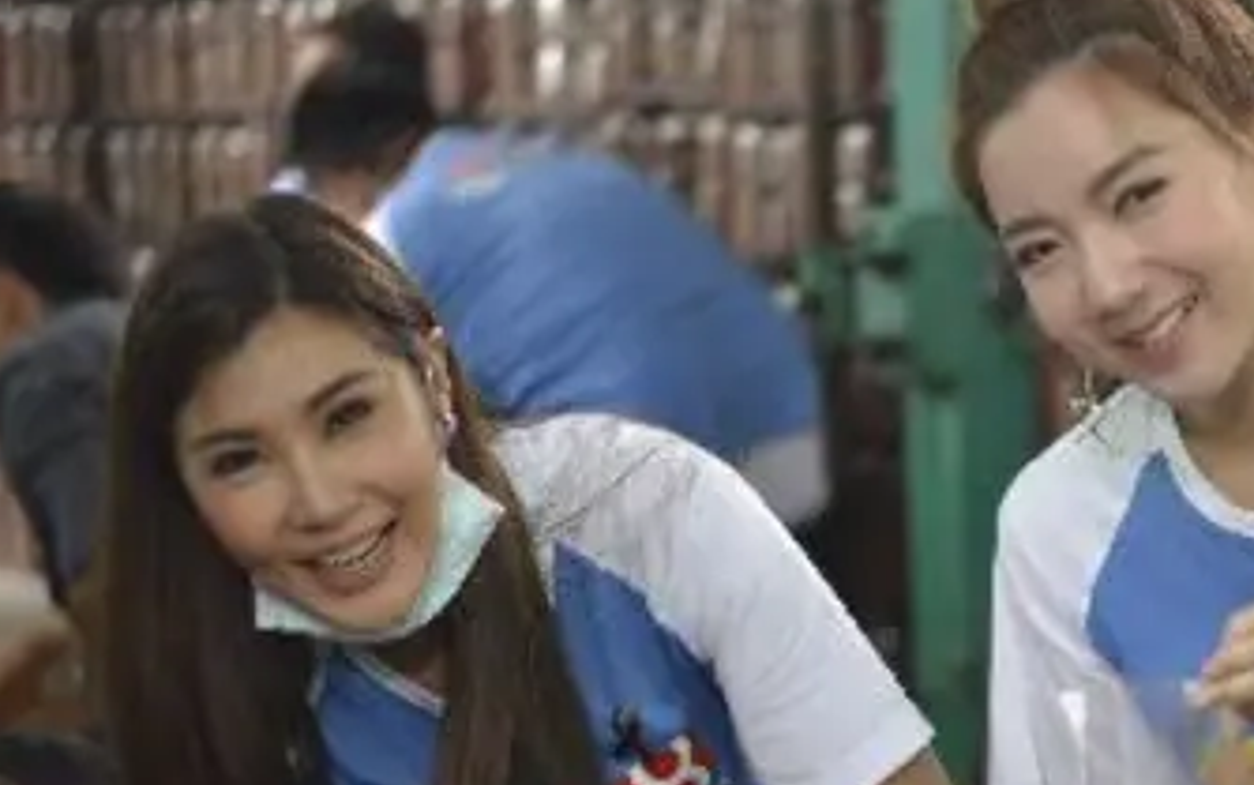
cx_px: 1164
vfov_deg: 11.0
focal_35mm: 119
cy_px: 702
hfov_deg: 17.2
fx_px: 4068
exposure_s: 1/320
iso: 500
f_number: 1.8
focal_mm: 50
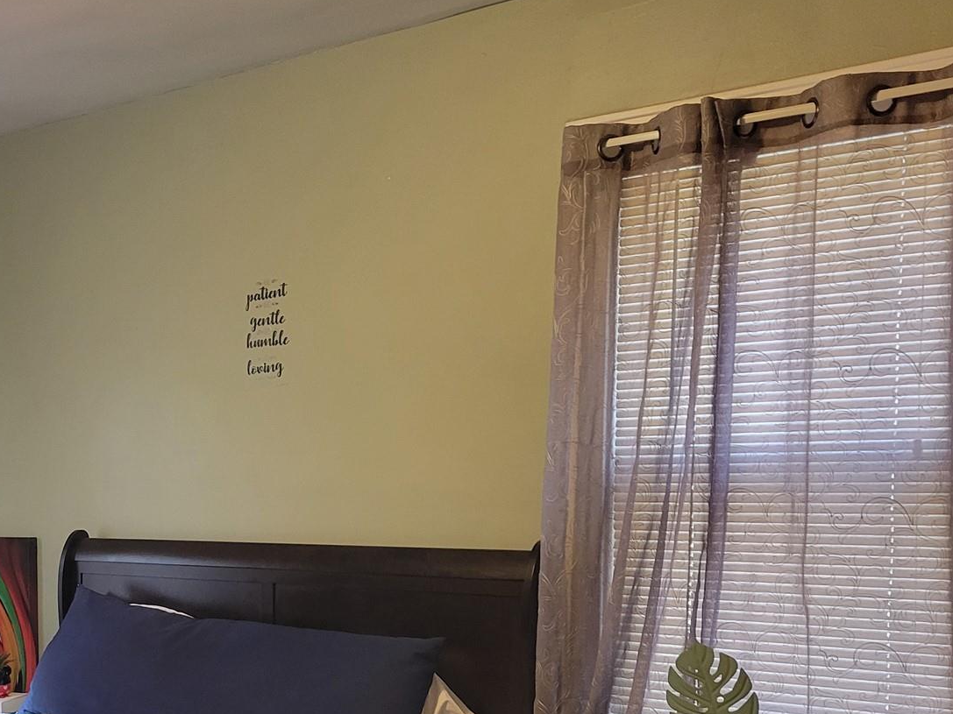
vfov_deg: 28.9
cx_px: 103
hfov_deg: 36.6
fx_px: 1349
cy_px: 591
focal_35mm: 49
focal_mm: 5.4
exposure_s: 1/120
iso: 320
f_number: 1.8
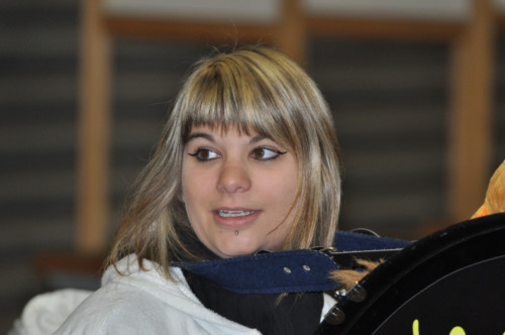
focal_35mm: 330
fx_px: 4623
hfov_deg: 6.3
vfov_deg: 4.2
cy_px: 168
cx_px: 252
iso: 800
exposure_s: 1/60
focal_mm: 220
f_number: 5.3
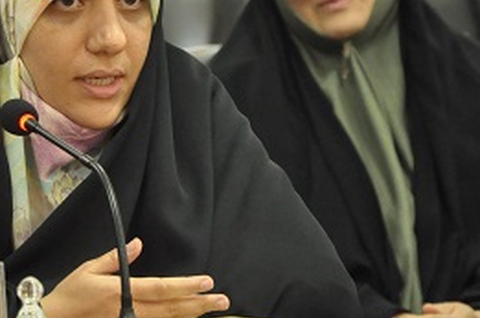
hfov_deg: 6.8
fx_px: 4019
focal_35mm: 302
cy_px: 127
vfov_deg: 4.5
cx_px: 74
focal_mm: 105
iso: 3200
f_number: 6.3
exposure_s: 1/50
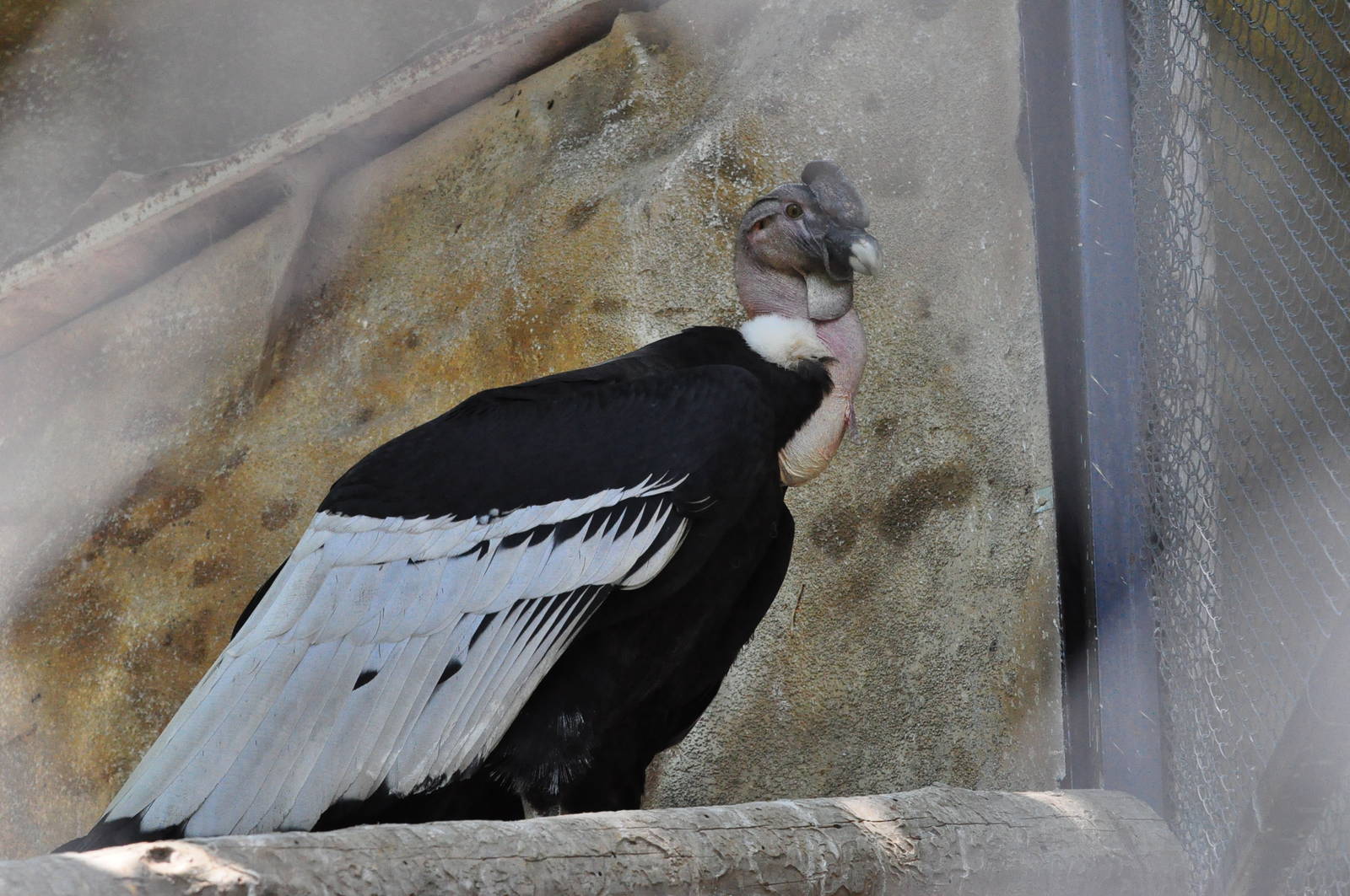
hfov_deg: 19.5
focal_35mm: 105
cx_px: 675
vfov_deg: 13.0
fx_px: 3933
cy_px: 448
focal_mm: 70
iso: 3200
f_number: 8
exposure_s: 1/1000
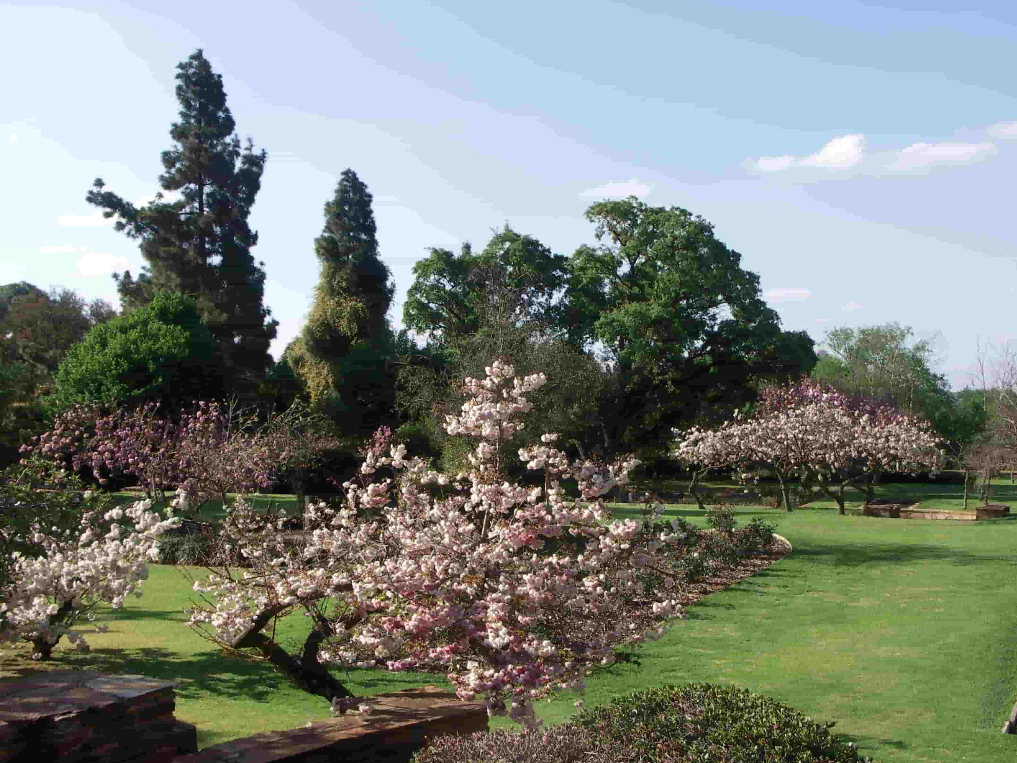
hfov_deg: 51.4
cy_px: 378
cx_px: 503
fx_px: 1058
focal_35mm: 36
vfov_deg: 39.7
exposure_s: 1/200
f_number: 5
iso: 50
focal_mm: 9
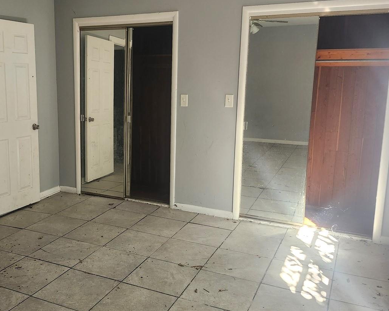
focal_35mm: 35
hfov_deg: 51.0
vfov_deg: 42.2
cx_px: 145
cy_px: 147
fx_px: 403
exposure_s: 1/120
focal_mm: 5.54
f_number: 1.8
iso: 500
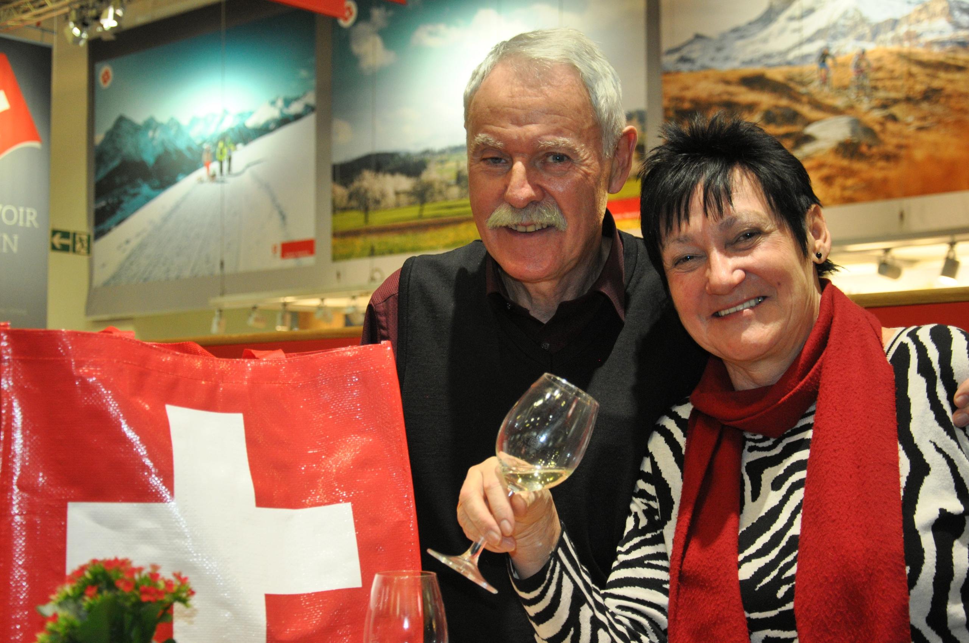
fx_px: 1532
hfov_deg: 35.1
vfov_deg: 23.7
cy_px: 322
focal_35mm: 57
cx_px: 484
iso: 1250
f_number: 4.5
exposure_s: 1/60
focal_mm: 38
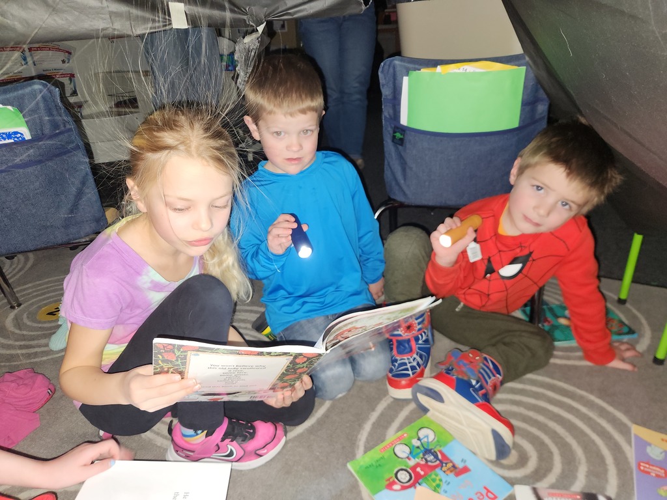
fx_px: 443
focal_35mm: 23
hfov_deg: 73.9
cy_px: 250
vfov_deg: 58.9
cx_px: 334
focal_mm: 5.4
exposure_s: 1/24
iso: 125
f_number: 1.8
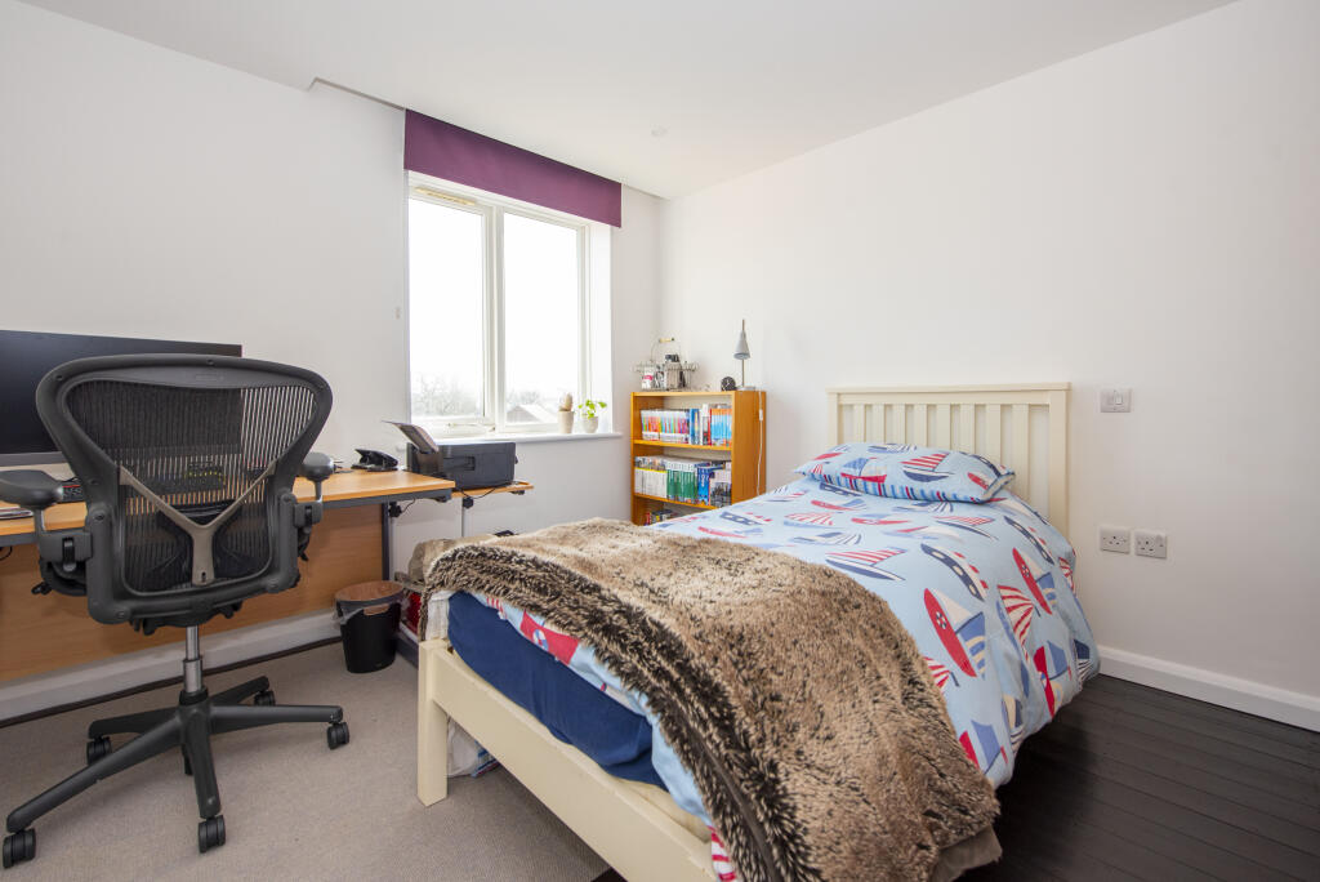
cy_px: 441
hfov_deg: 104.2
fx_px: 514
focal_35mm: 14
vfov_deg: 81.3
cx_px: 660
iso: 500
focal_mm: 14
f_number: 6.3
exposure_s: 1/125
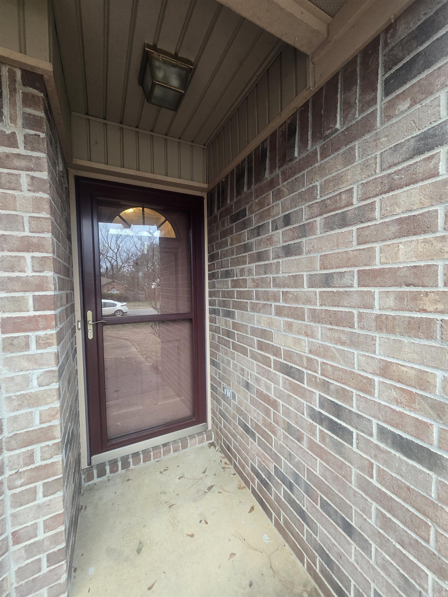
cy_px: 298
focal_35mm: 13
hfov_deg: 89.9
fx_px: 224
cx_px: 224
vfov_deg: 106.2
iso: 125
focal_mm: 2.2
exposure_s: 1/60
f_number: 2.2
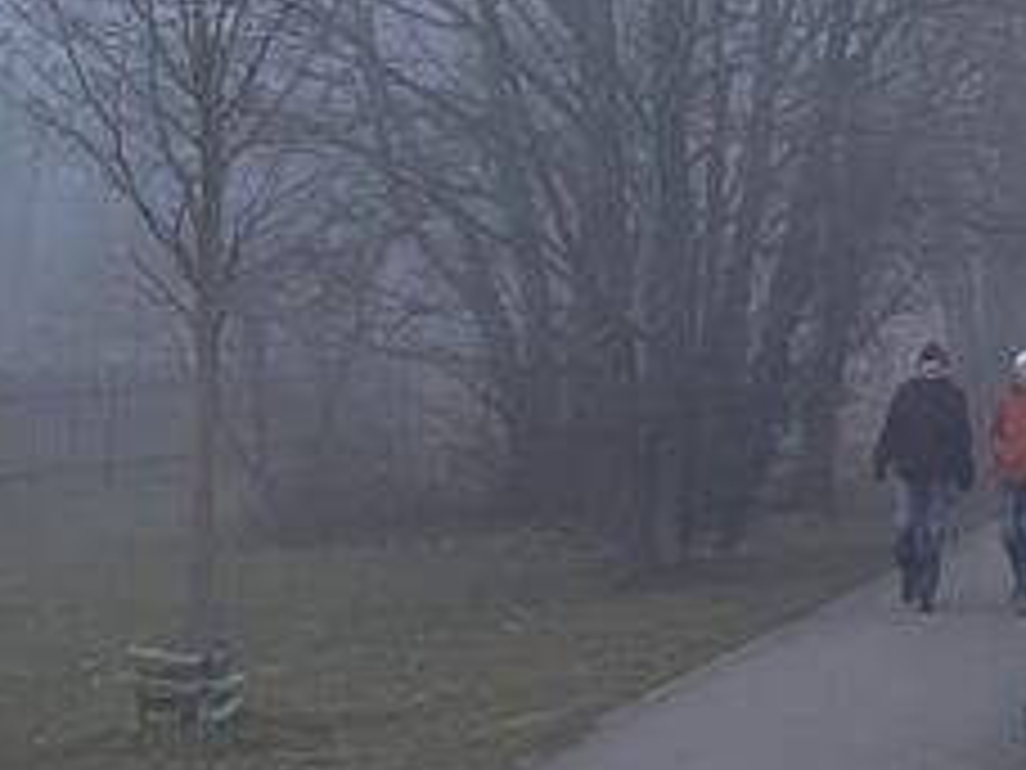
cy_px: 115
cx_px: 1386
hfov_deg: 19.9
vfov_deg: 16.4
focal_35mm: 89
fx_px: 2638
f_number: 1.6
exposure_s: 1/54
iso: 500
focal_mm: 4.2
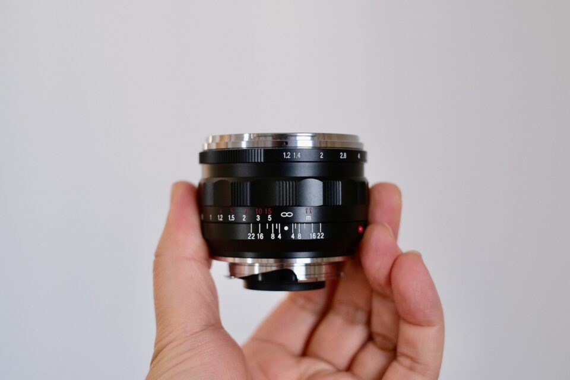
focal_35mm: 53
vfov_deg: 25.5
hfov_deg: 37.5
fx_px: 839
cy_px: 190
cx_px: 285
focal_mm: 35
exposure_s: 1/105
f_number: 2.5
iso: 1250
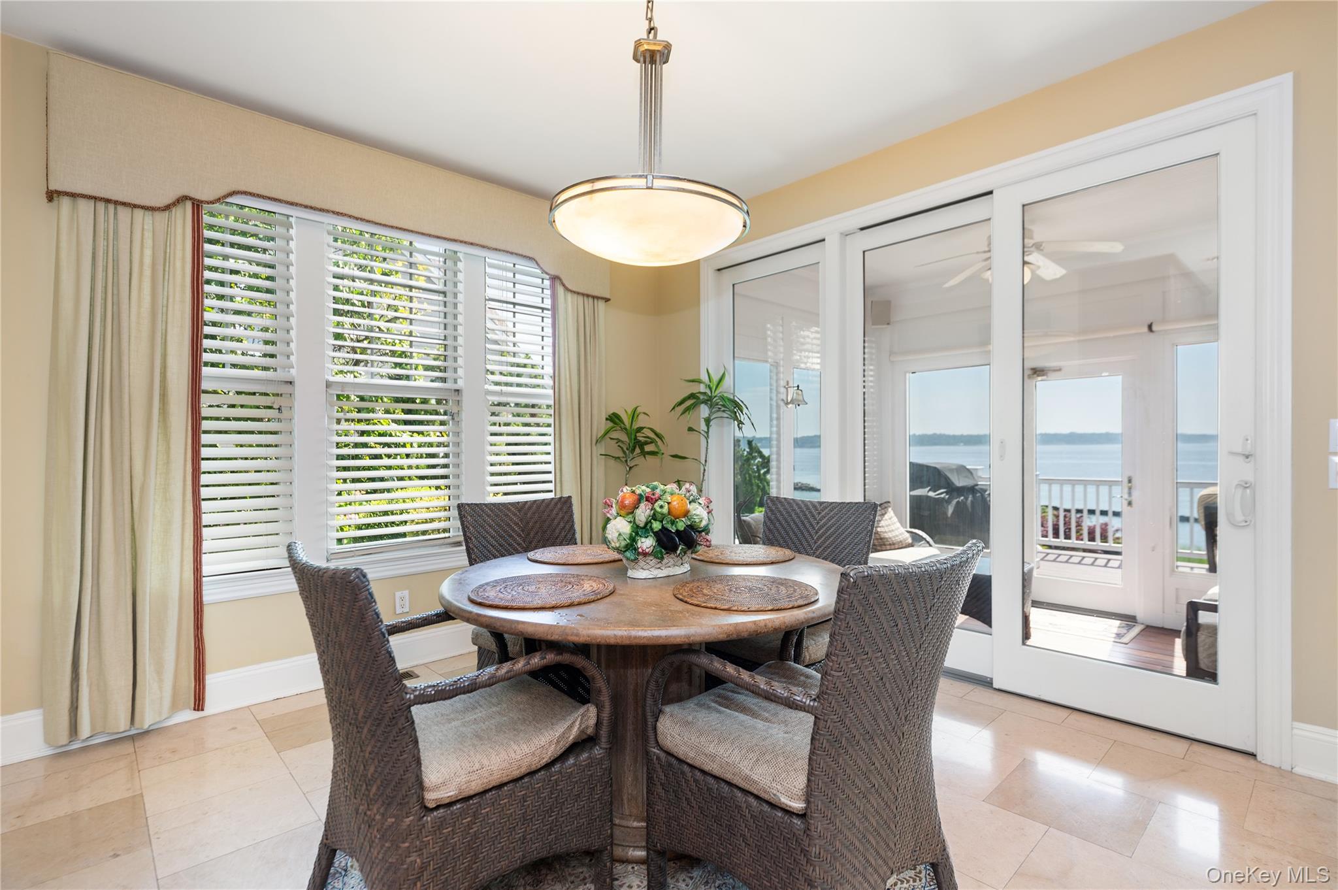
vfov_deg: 72.0
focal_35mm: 16
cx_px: 669
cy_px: 445
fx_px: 613
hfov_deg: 95.0
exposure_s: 1/60
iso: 200
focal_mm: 16.5
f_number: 4
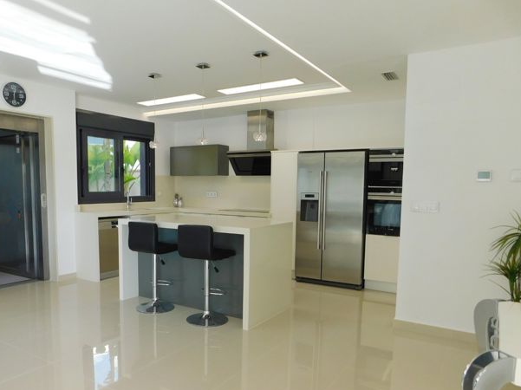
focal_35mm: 27
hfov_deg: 65.1
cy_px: 228
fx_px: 406
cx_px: 229
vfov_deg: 51.1
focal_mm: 4
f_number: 3
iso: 125
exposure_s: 1/200
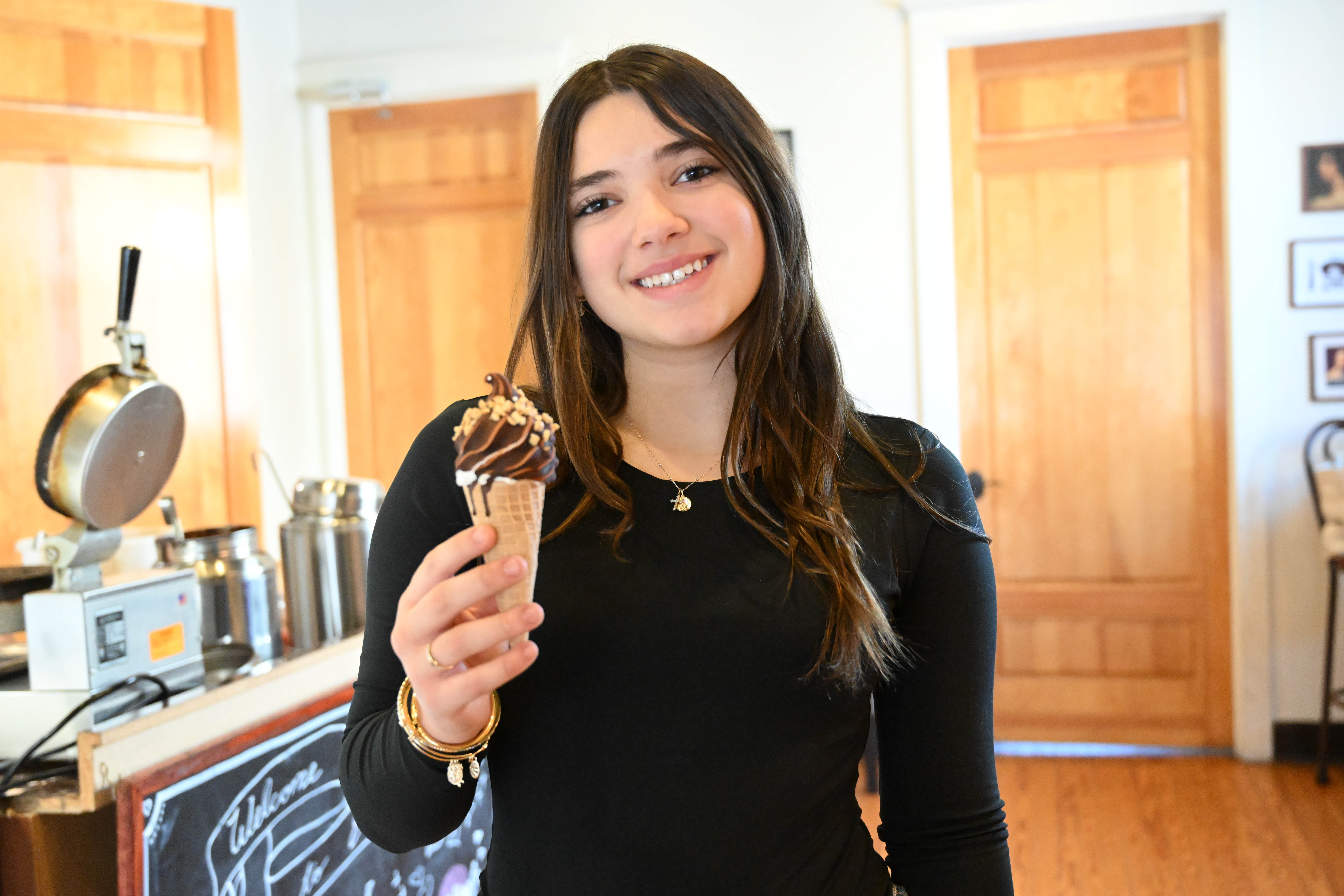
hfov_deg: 48.5
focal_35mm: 40
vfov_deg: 33.4
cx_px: 672
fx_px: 1493
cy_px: 448
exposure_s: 1/250
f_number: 4
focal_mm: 40
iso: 10000
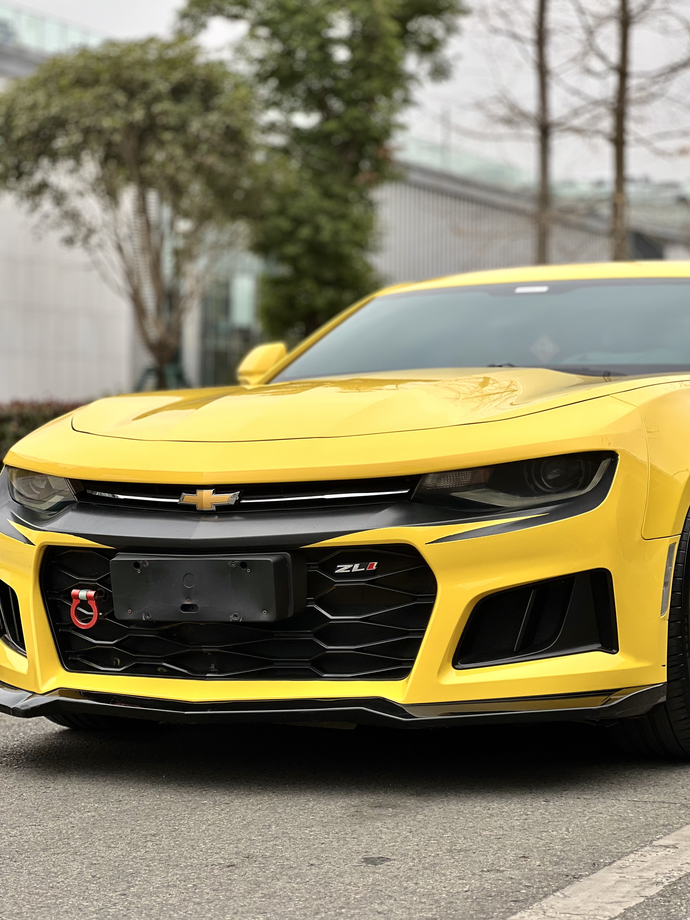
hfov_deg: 19.1
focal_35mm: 77
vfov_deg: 25.3
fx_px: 2046
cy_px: 460
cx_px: 345
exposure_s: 1/121
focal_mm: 9
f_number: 2.8
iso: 25
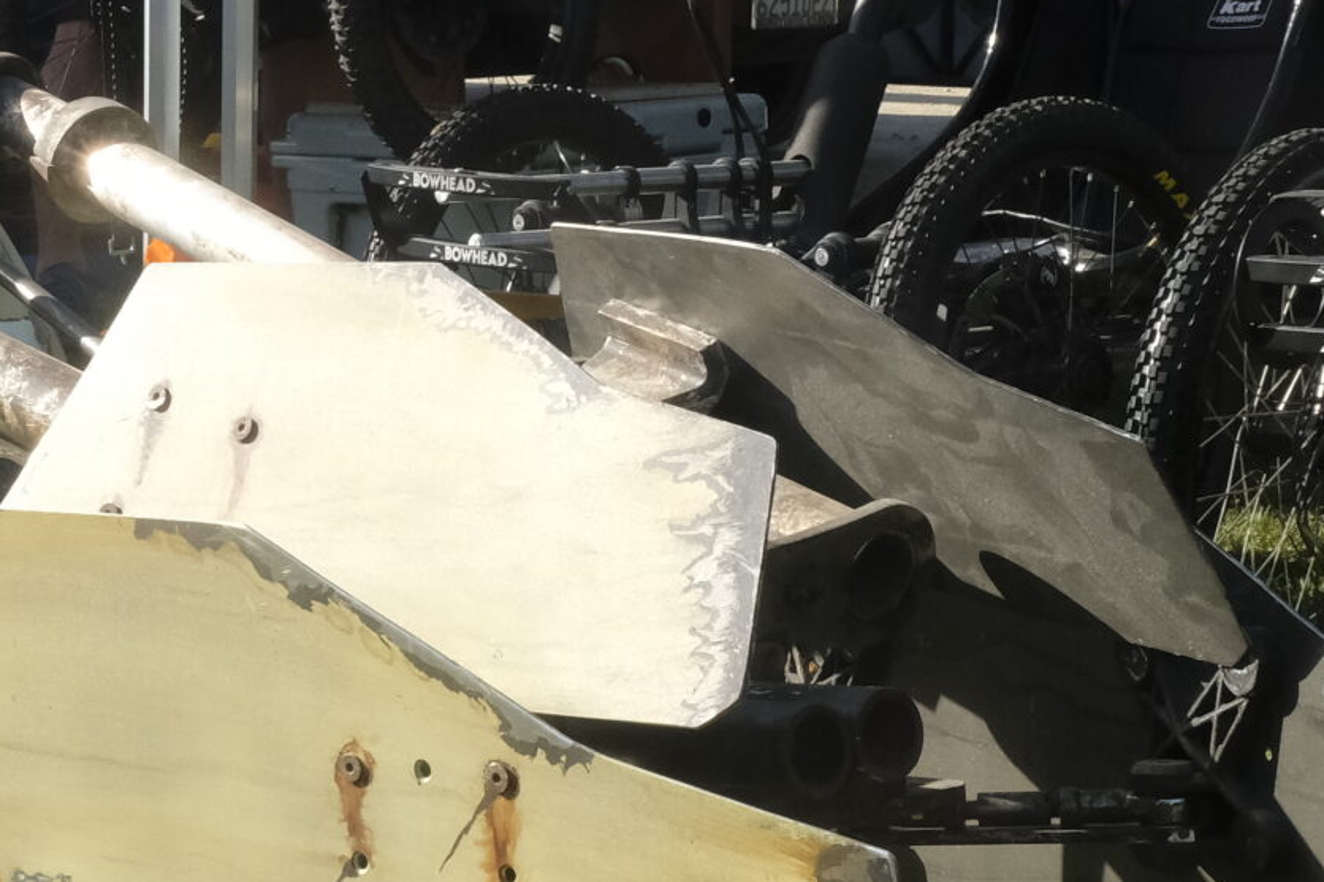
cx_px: -280
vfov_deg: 13.9
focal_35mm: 98
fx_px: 3603
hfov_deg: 19.6
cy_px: 330
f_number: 16
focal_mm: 21.4
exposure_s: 1/450
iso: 1600
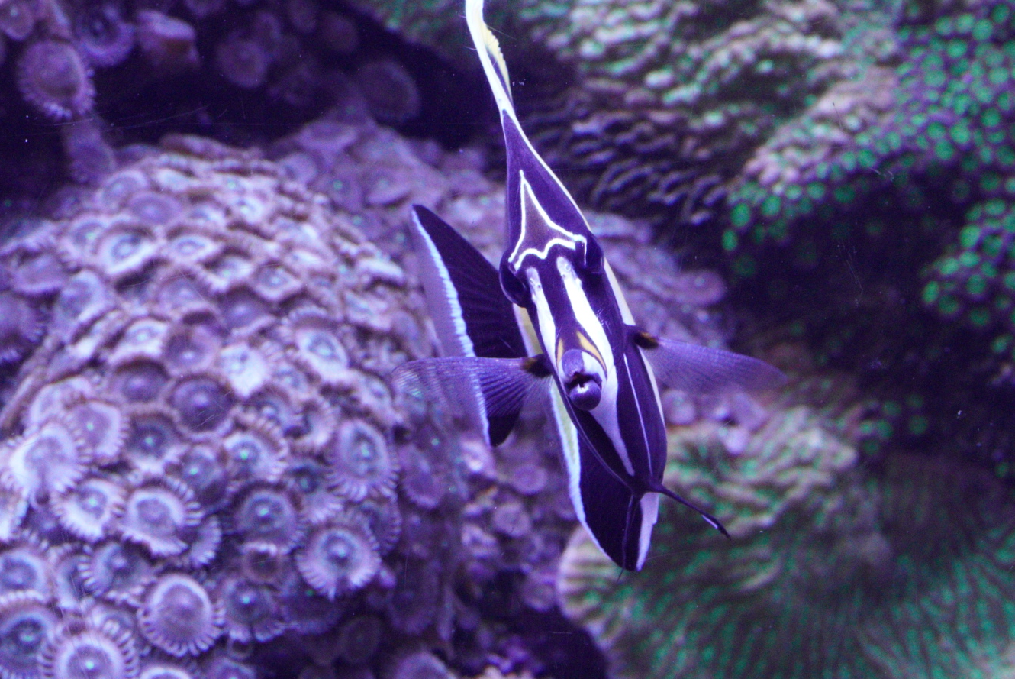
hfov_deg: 12.5
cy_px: 377
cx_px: 553
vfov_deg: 8.4
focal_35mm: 164
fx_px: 4627
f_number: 11
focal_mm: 90
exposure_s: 1/160
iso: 6400
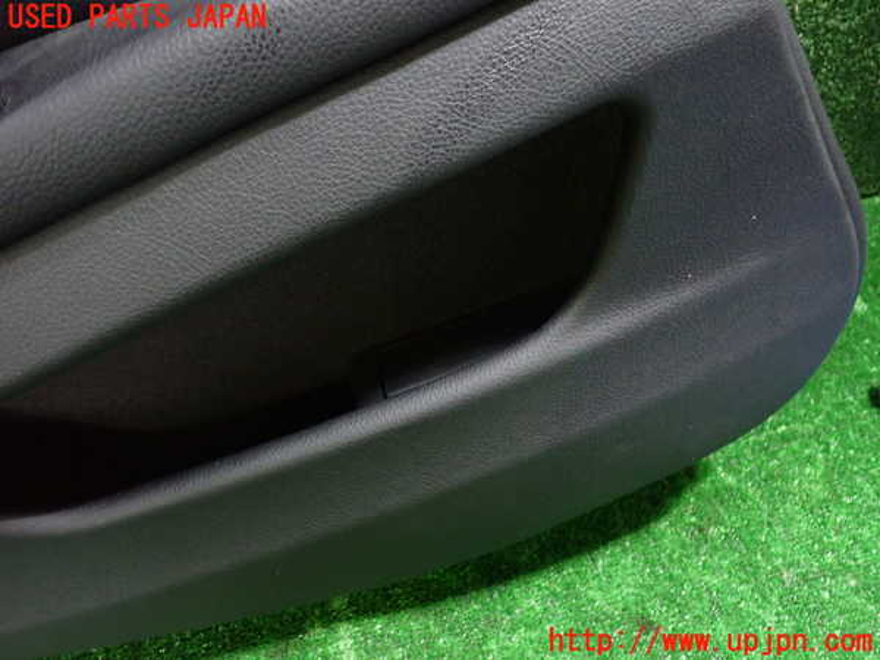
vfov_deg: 46.8
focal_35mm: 30
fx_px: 763
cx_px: 440
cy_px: 330
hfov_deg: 60.0
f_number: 2.3
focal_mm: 5.4
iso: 800
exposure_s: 1/30
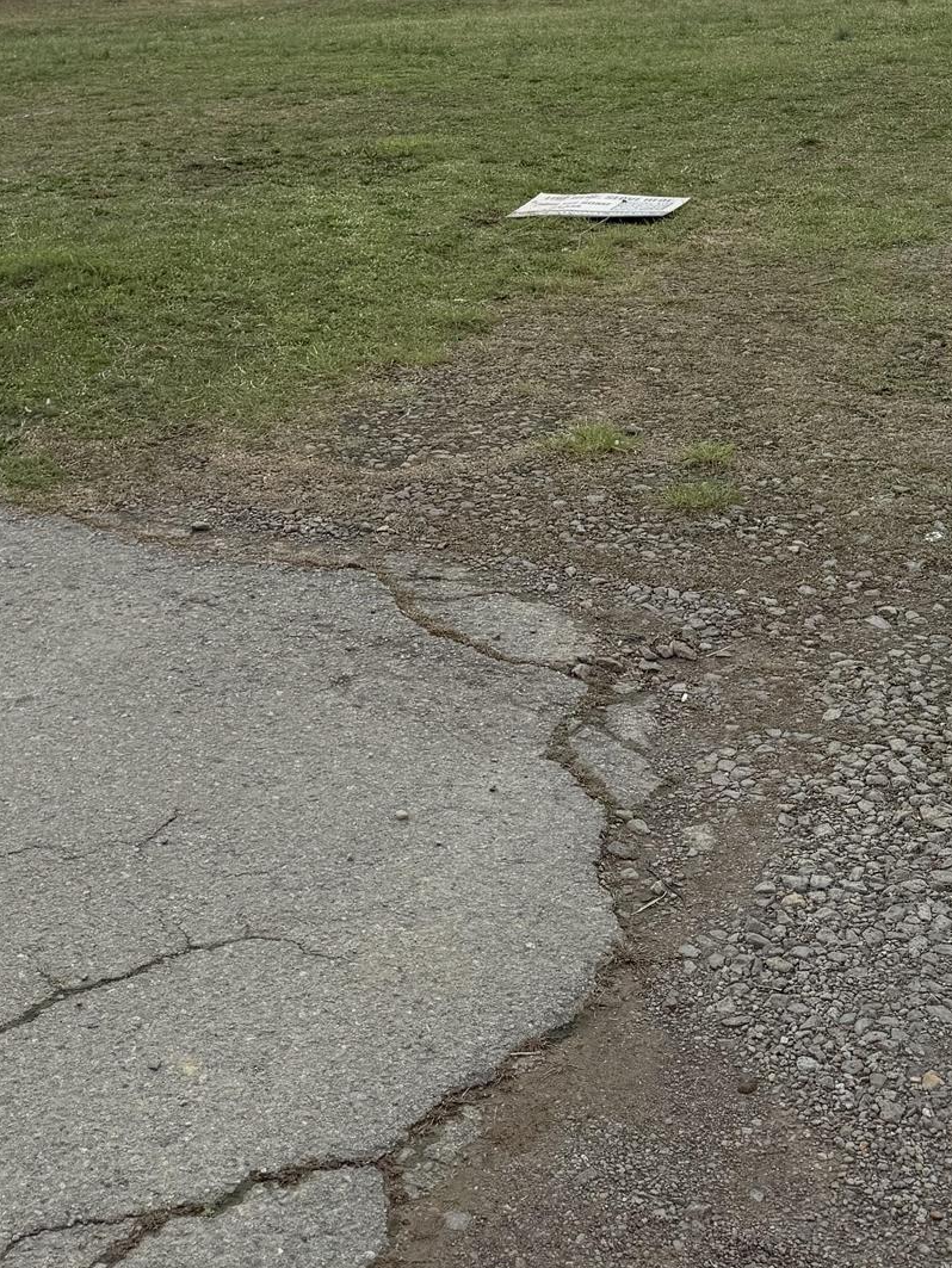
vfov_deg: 34.0
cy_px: 37
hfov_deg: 28.0
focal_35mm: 52
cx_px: 396
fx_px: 1906
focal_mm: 6.76
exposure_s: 1/2000
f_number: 1.78
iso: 80
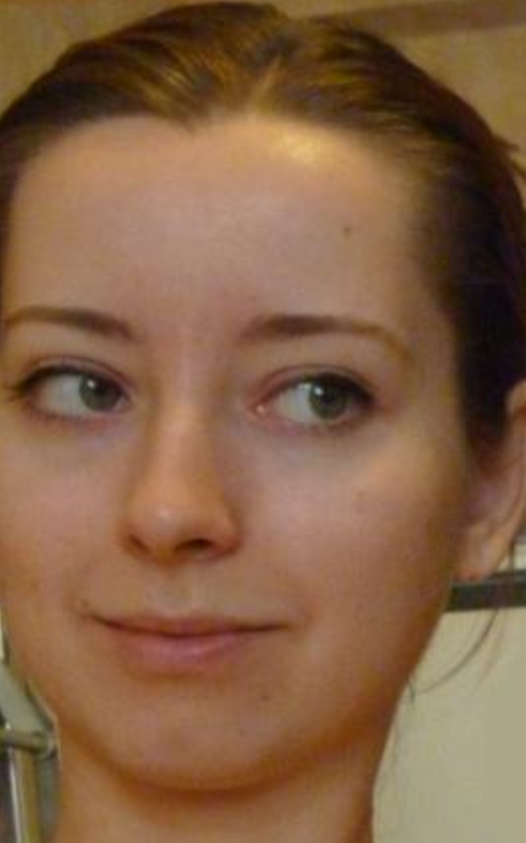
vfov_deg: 34.6
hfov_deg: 22.0
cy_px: 438
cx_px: 238
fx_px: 1354
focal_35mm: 59
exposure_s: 1/10
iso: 800
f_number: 3.8
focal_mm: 8.5
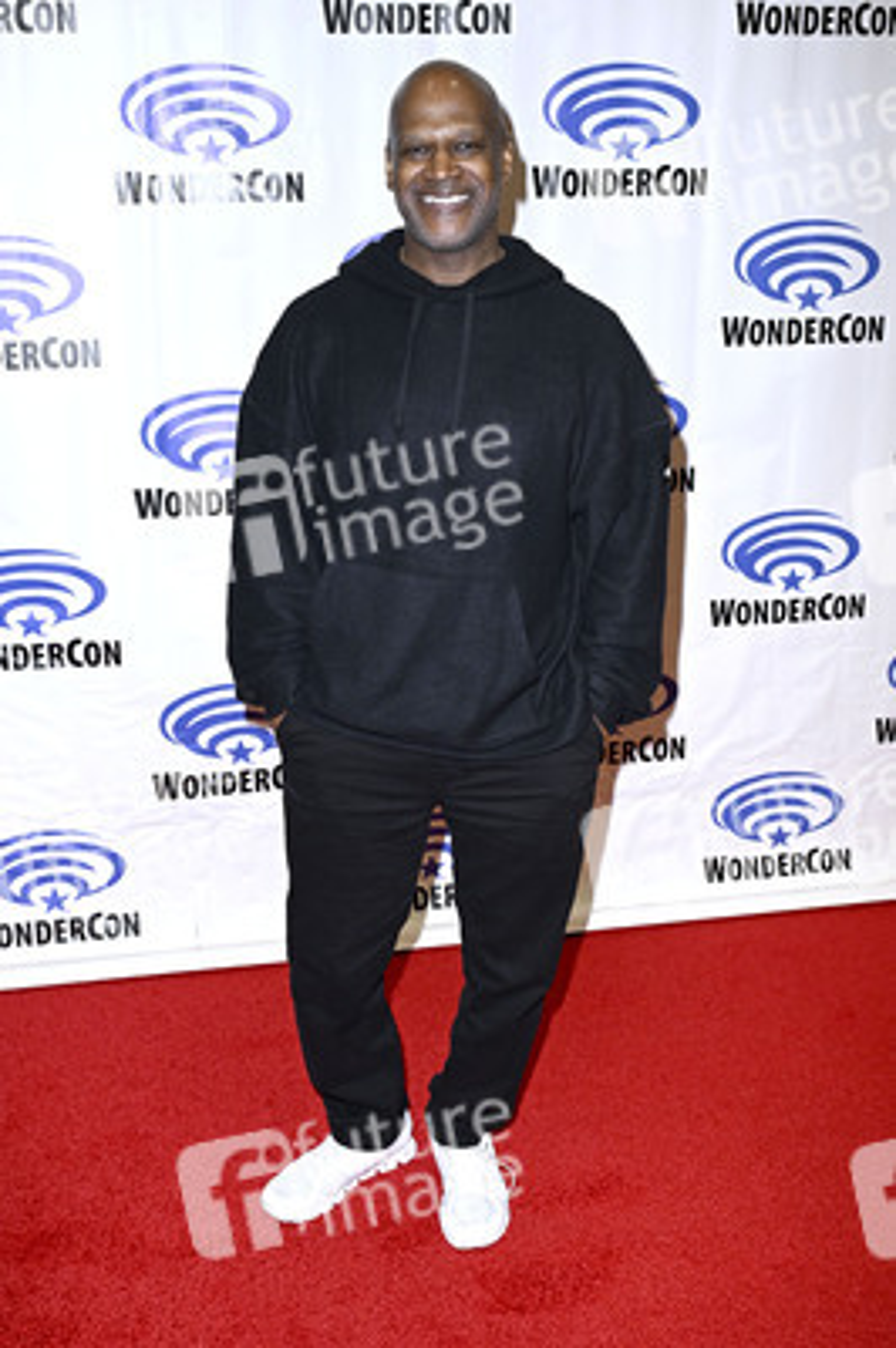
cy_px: 674
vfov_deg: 50.7
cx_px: 448
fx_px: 1421
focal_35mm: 38
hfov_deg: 35.0
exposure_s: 1/250
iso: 800
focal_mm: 38
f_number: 5.6
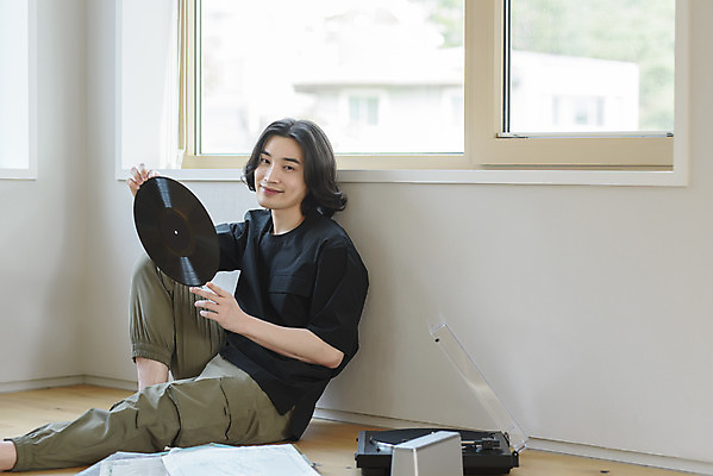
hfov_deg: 23.9
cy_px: 238
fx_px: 1684
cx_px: 356
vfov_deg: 16.1
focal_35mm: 85
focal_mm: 85
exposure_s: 1/160
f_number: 2.8
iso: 320
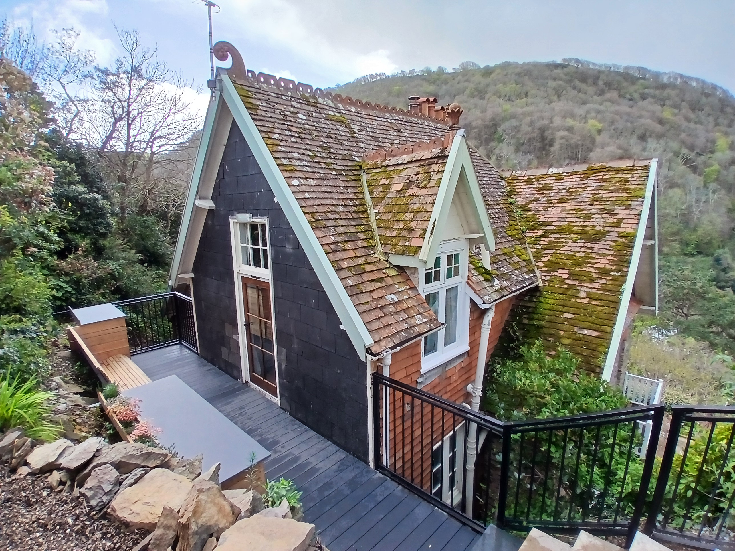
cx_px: 368
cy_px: 276
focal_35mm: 17
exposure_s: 1/168
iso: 50
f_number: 2.2
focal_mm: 1.4
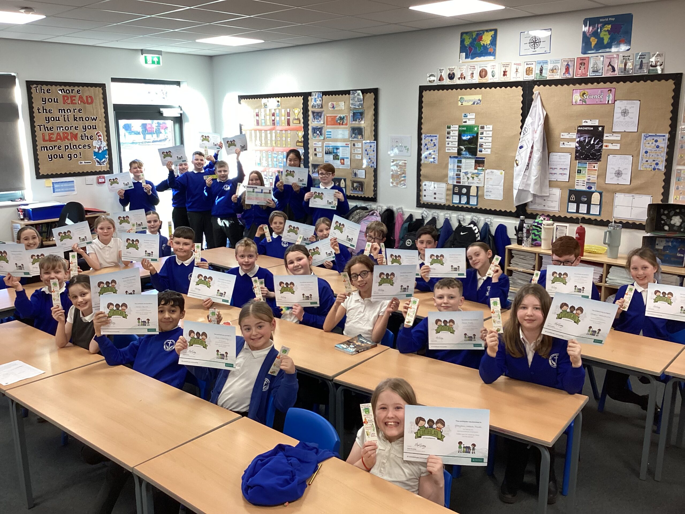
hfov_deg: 58.4
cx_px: 342
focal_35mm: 31
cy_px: 257
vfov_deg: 45.4
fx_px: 613
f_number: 2.4
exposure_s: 1/50
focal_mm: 3.3
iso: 125
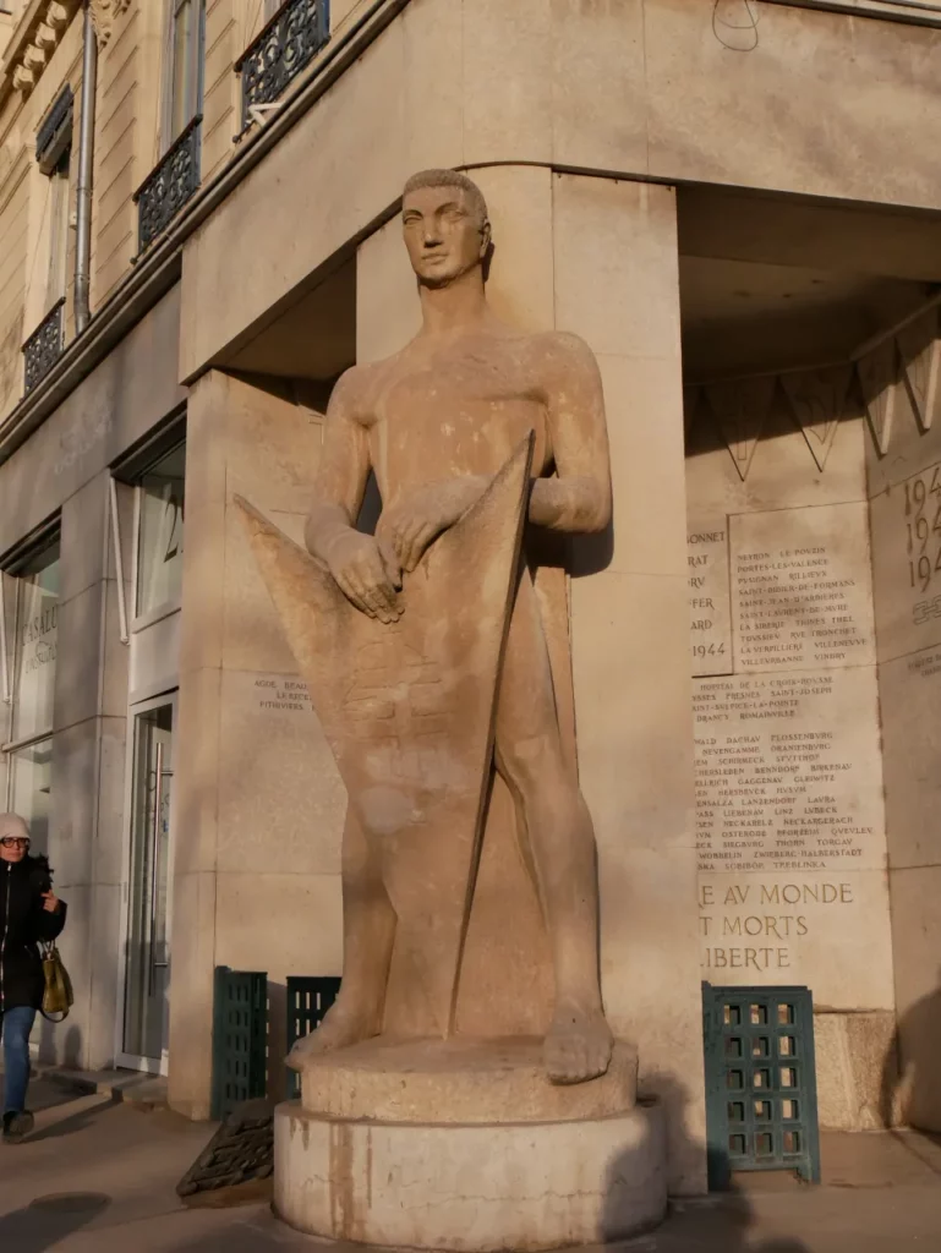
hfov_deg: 34.4
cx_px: 470
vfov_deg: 44.8
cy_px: 626
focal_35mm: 42
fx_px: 1521
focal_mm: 21
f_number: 8
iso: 800
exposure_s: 1/3200
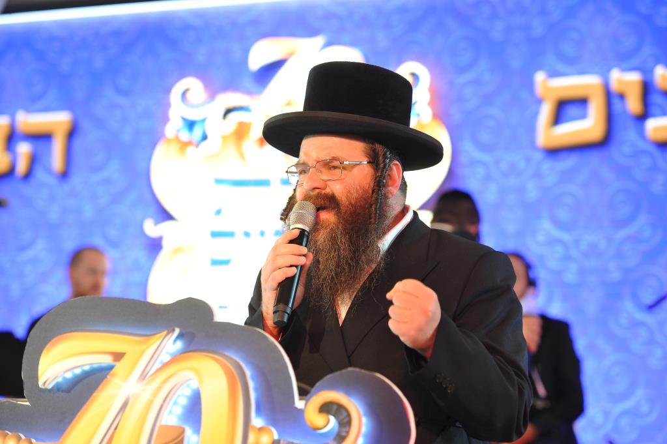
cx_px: 334
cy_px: 222
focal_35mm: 116
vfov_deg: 11.8
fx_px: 2147
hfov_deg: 17.7
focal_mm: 116
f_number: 4
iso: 1000
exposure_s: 1/125
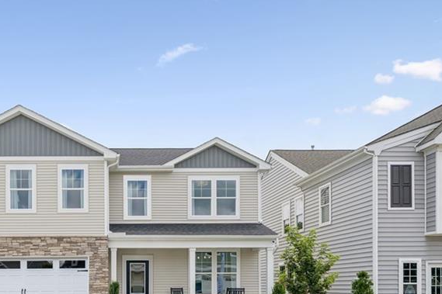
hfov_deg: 50.9
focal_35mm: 36
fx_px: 442
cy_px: 213
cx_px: 110
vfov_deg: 36.2
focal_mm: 20
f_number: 8
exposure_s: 1/250
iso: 100
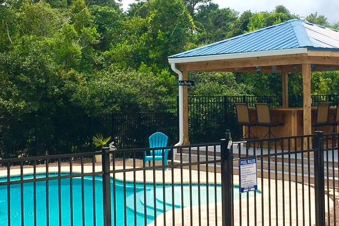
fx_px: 631
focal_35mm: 67
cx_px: 209
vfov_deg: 20.3
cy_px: 82
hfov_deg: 30.0
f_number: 2.2
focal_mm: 4.15
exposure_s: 1/2959
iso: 25
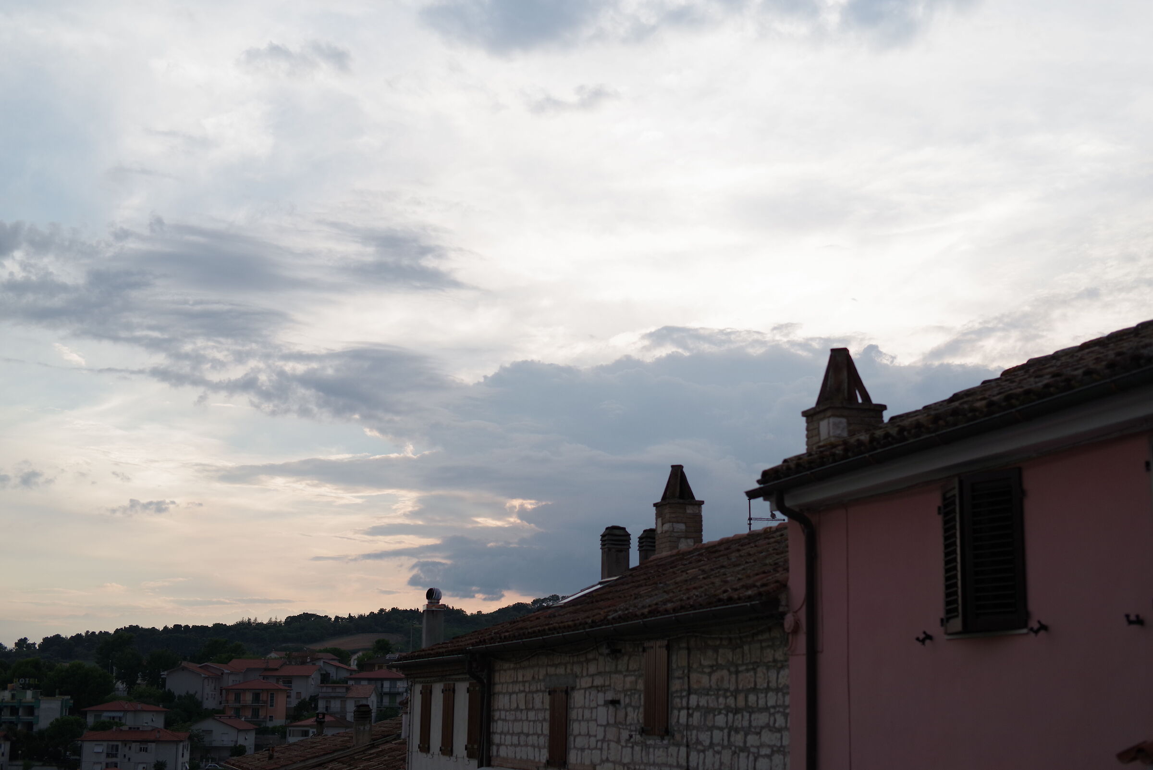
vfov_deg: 27.0
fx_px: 1602
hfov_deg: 39.6
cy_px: 385
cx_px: 576
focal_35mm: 50
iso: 400
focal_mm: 50
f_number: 2.2
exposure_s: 1/5000
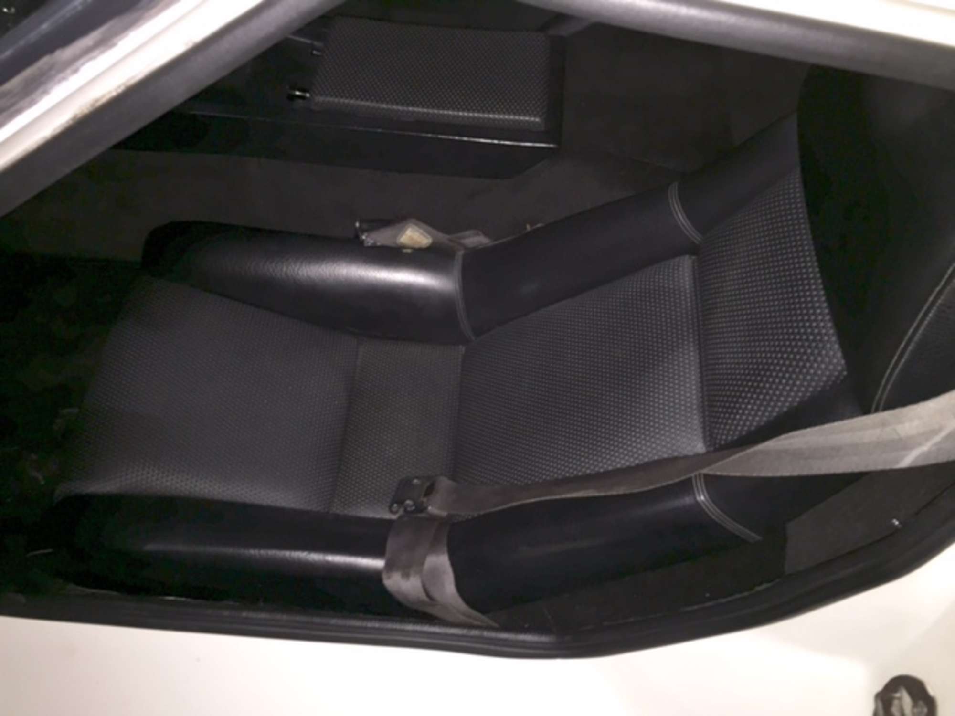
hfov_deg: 61.7
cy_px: 358
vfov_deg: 48.2
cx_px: 478
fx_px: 800
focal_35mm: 29
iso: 125
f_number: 2.2
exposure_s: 1/16
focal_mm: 4.15
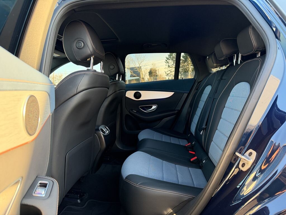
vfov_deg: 56.8
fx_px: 198
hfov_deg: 71.6
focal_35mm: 24
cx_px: 143
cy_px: 108
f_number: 1.78
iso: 250
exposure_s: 1/60
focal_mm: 6.76
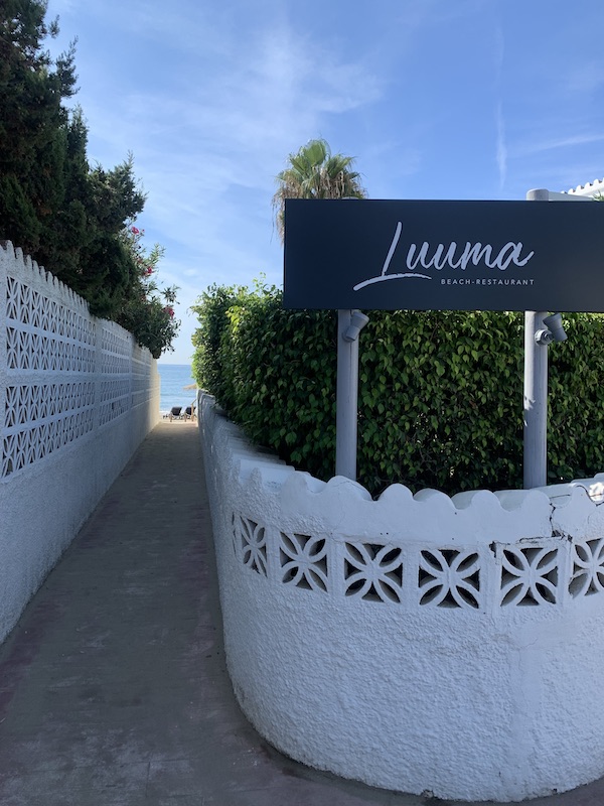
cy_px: 403
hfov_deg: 53.1
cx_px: 302
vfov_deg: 67.3
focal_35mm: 26
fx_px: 605
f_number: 1.8
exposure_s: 1/1387
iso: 25
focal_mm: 4.25
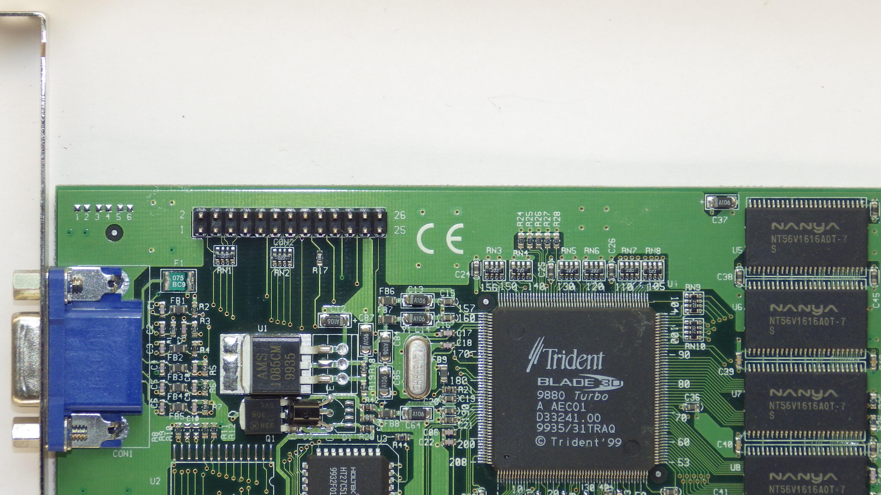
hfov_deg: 9.8
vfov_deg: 5.5
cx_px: 448
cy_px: 308
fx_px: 5163
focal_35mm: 221
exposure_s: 1/200
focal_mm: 34.9
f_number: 5.4
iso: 100
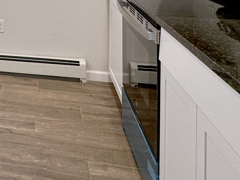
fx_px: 305
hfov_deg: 37.2
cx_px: -13
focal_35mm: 44
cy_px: -18
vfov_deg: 29.6
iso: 125
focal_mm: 2.22
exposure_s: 1/120
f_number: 2.2
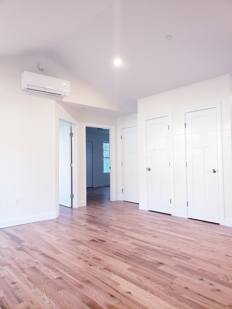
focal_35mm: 26
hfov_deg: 53.1
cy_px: 154
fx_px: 232
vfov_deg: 67.3
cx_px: 116
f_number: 2.4
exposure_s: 1/60
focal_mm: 4.3
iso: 200
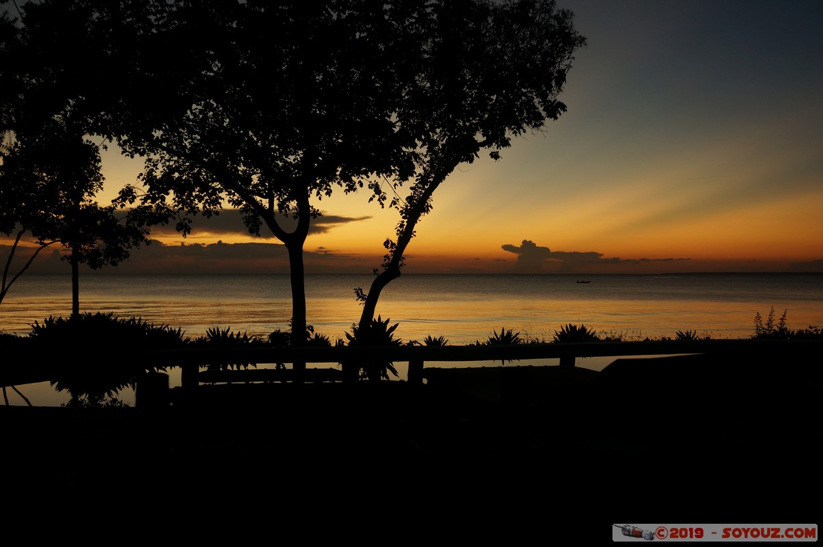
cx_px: 412
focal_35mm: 42
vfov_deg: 31.8
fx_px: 959
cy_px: 274
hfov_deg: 46.4
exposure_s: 1/60
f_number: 4.5
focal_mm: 28
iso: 200
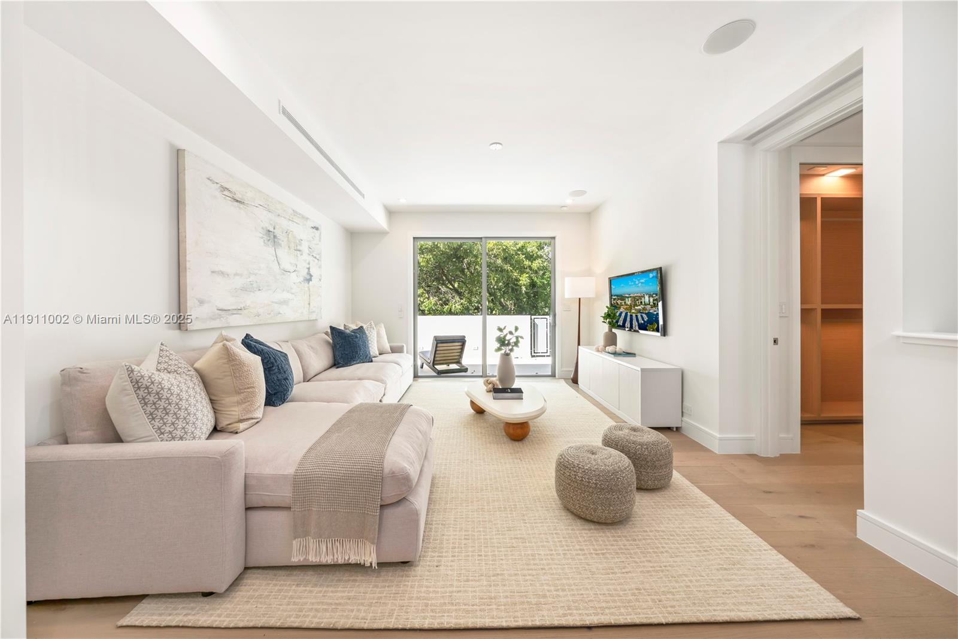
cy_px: 320
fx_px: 319
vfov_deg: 90.0
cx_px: 479
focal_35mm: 12
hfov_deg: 112.6
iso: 320
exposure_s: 1/6
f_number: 11
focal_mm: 12
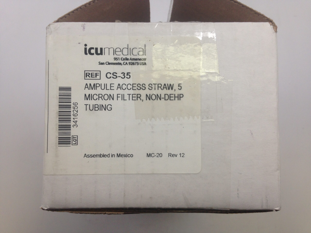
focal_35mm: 33
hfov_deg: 55.4
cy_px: 116
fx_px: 296
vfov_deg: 42.9
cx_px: 156
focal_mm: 4.12
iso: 50
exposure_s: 1/60
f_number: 2.4
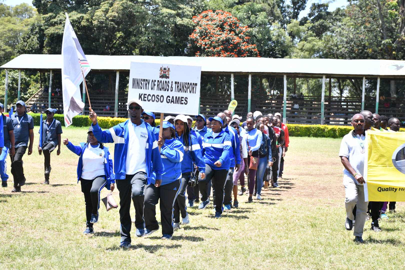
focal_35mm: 63
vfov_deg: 21.6
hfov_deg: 31.9
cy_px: 135
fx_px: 709
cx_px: 202
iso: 125
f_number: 5
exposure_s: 1/250
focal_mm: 42
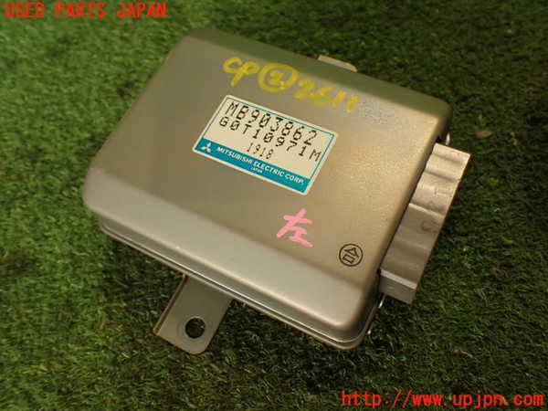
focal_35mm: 32
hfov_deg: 56.8
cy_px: 206
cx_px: 274
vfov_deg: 44.2
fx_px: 507
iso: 200
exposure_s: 1/50
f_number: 2.4
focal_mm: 5.79
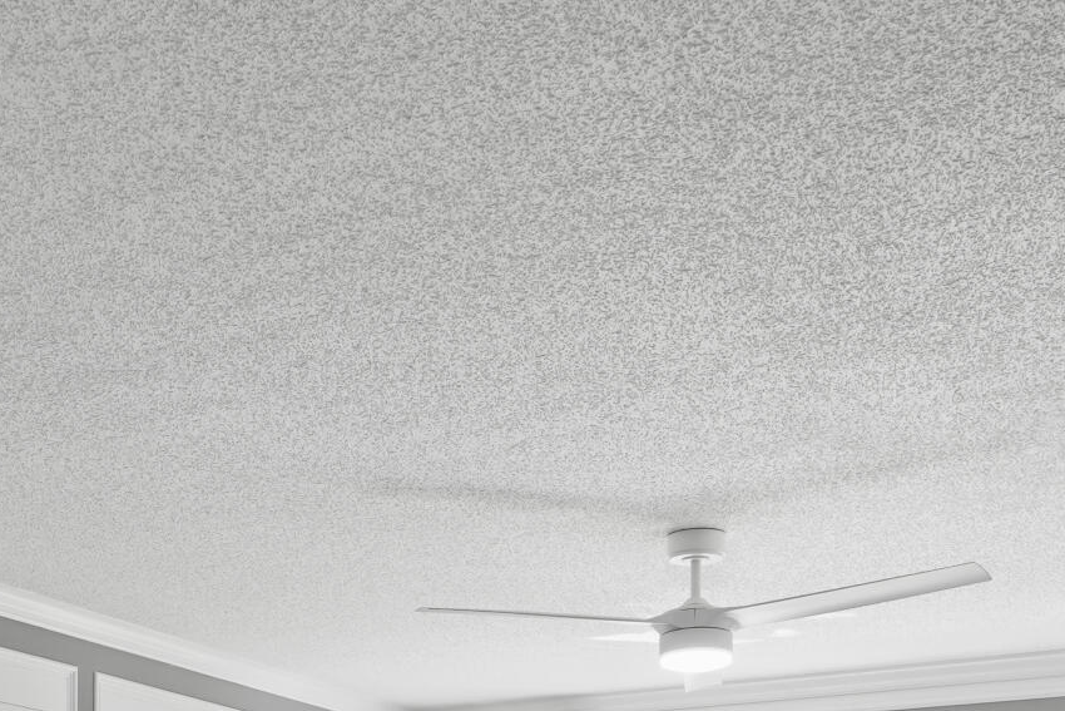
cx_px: 268
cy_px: 1103
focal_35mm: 61
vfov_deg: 19.2
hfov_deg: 32.3
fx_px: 1801
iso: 100
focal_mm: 11.5
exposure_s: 1/4
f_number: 4
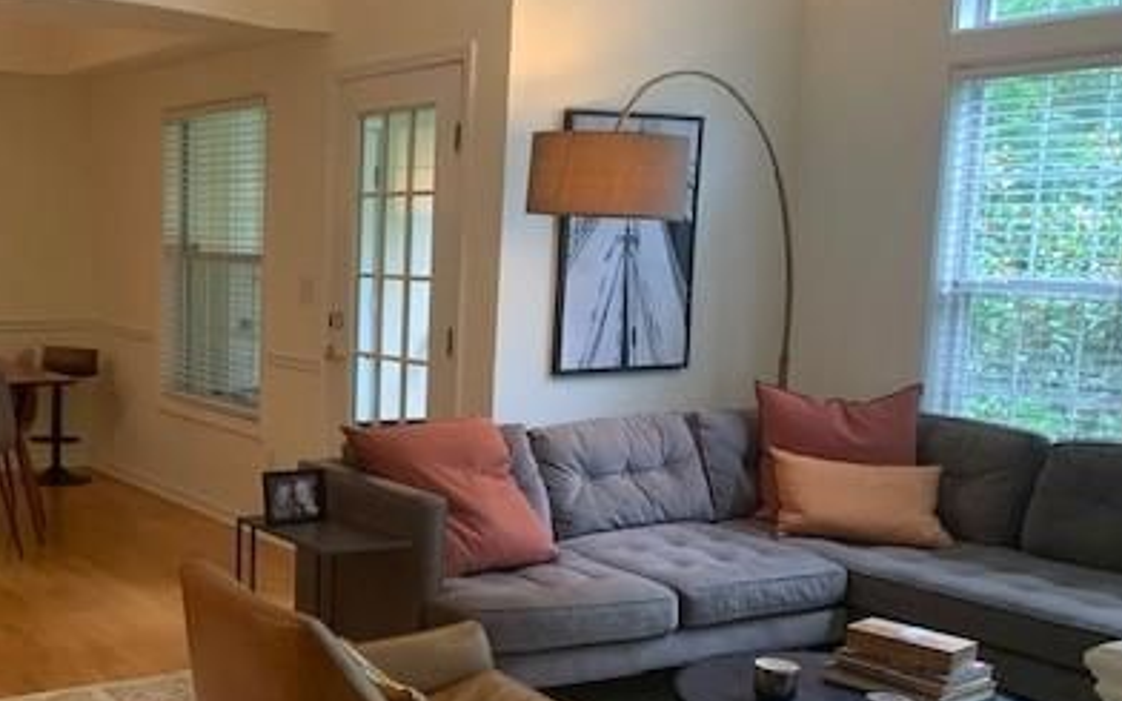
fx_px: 1376
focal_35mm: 45
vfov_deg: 28.5
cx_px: 252
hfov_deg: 42.7
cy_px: 441
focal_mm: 4.25
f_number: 1.8
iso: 160
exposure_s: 1/60
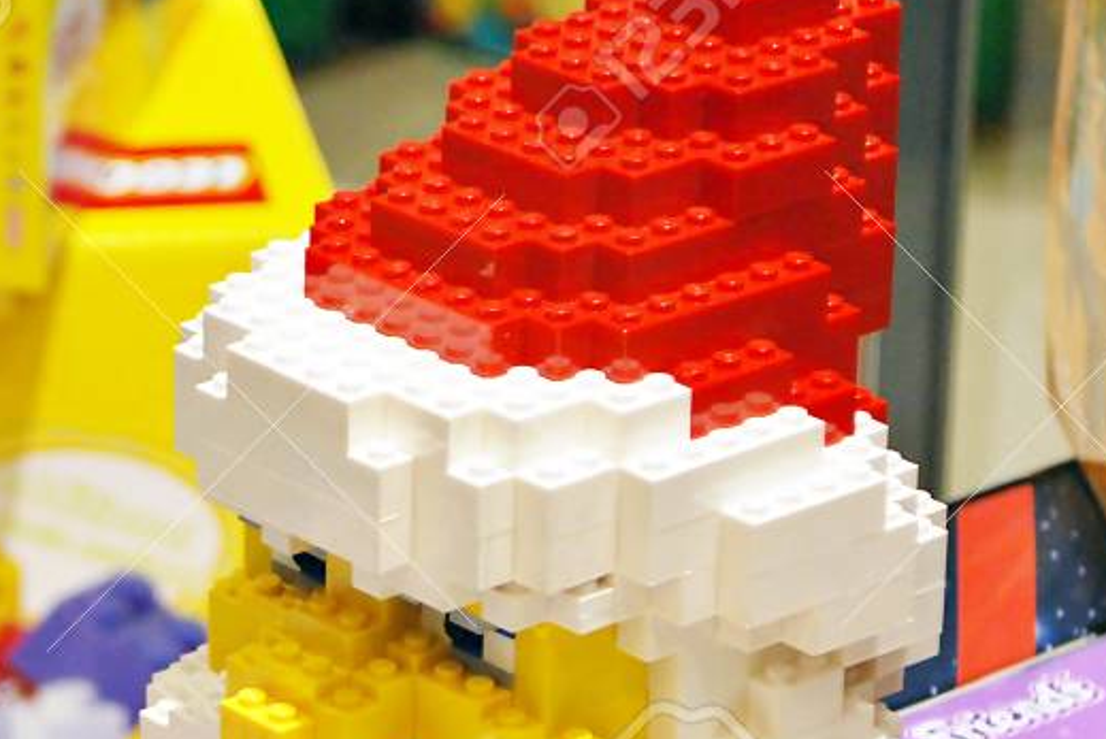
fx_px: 5780
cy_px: 730
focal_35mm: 188
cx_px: 273
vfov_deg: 7.3
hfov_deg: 10.9
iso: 400
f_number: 5.6
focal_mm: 50
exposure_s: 1/30
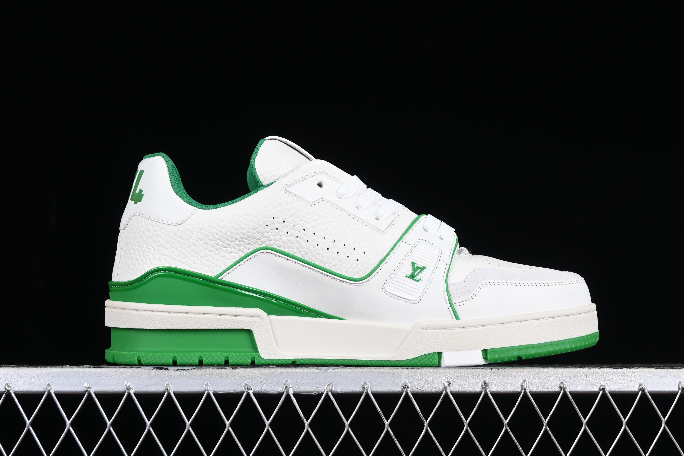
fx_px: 1425
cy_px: 228
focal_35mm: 75
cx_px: 342
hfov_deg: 27.0
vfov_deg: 18.2
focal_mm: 50
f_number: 8
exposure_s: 1/100
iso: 160
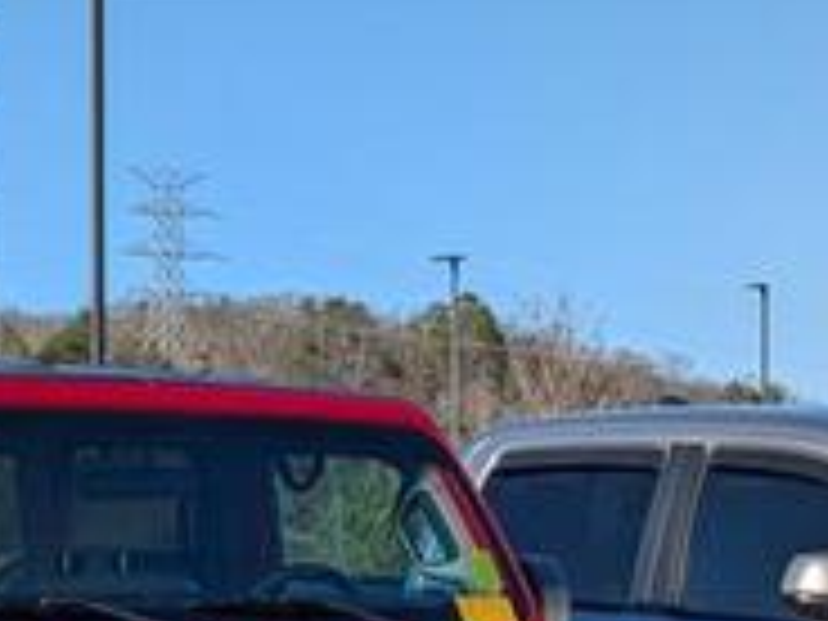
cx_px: 238
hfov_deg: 14.7
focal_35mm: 134
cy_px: 819
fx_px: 3205
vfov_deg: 10.8
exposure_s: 1/2000
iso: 20
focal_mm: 6.9
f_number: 1.68
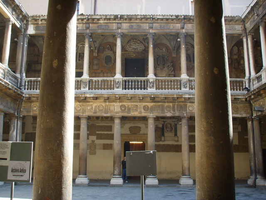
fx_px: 300
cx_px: 133
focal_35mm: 39
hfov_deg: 47.9
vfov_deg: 36.8
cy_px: 100
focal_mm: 6.6
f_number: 3.5
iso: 83
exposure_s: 1/90
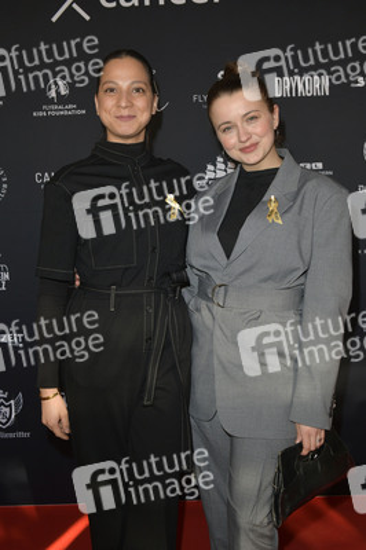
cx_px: 183
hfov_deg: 36.8
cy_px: 275
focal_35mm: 36
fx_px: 550
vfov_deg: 53.2
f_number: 5.6
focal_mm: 36
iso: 500
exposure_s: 1/200
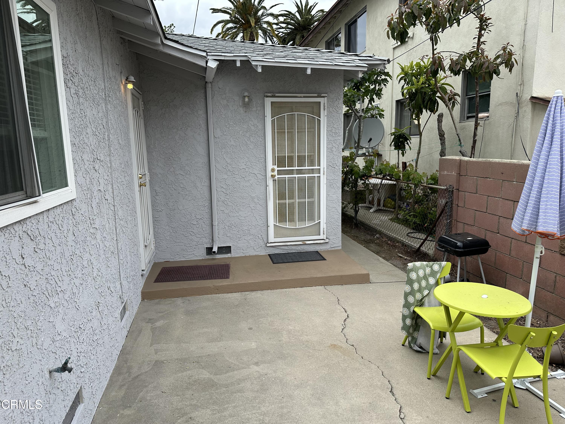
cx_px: 282
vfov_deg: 56.8
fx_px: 392
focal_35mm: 24
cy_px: 212
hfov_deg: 71.6
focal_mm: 6.86
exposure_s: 1/2353
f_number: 1.78
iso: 80
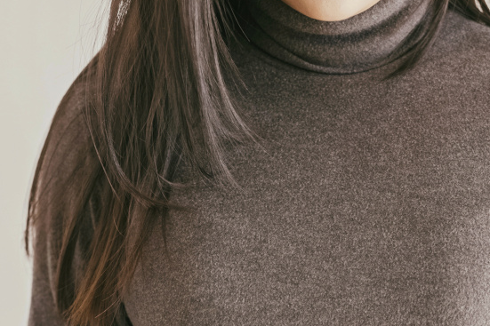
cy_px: 339
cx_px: 413
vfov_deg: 11.7
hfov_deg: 17.5
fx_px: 1578
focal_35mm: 116
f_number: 2.8
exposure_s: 1/100
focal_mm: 47
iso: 200
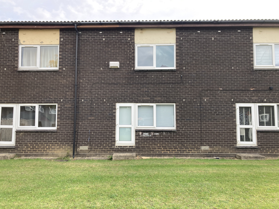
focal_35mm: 28
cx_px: 140
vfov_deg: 49.7
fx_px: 226
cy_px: 104
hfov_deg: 63.4
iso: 20
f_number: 1.8
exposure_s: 1/249
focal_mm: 3.99
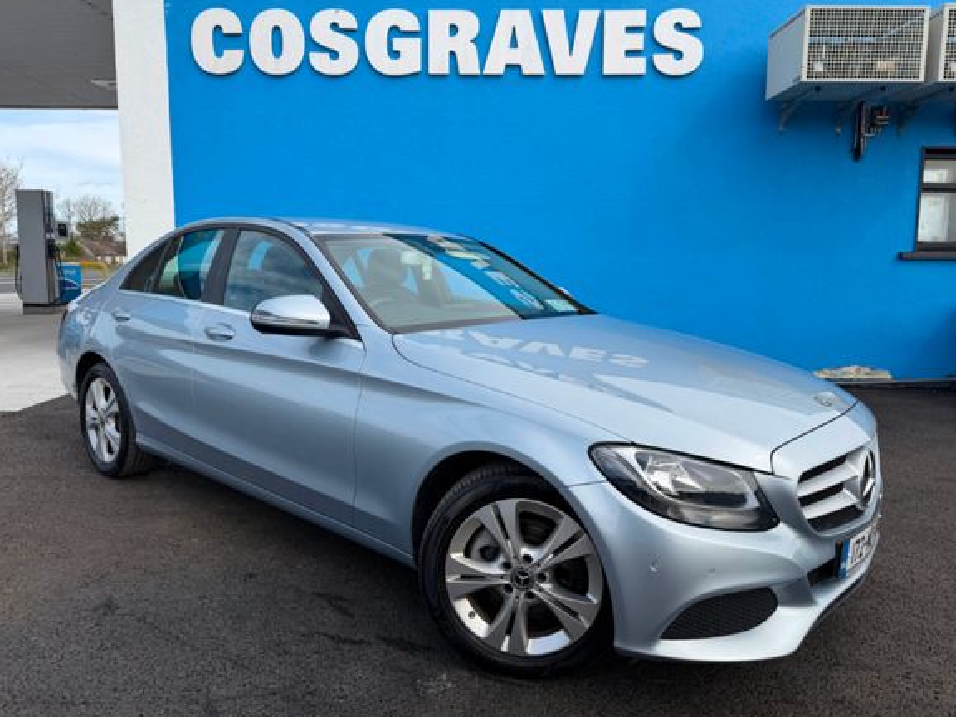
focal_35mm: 25
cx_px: 483
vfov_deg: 54.9
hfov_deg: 69.4
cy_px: 357
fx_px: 690
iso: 80
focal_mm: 6.76
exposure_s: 1/2801
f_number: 1.78
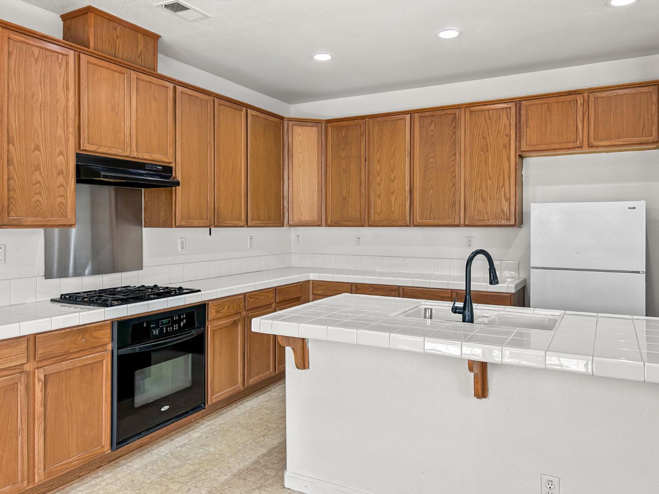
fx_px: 495
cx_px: 330
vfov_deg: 53.1
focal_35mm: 26
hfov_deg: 67.3
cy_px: 247
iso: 50
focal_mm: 5.7
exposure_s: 1/120
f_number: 1.5
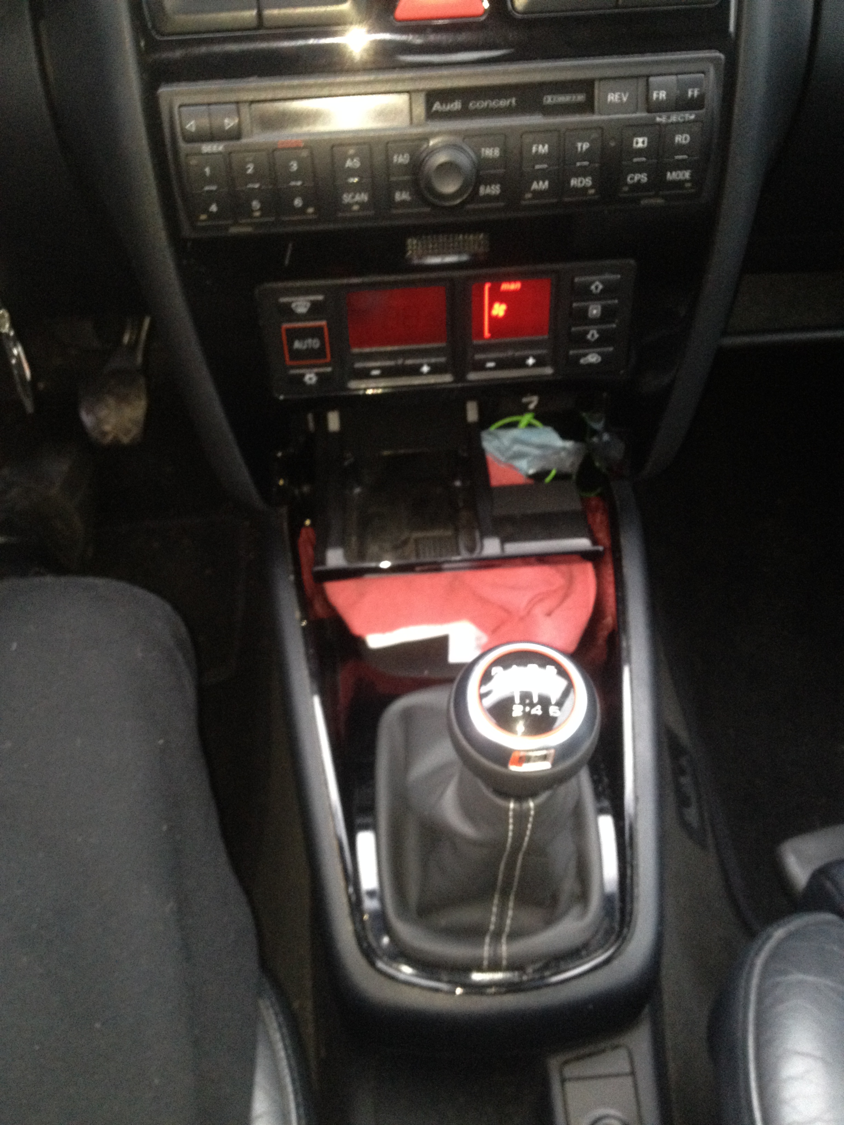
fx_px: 1138
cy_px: 562
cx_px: 422
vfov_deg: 52.6
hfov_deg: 40.7
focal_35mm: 35
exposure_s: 1/16
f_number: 2.4
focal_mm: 4.28
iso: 250
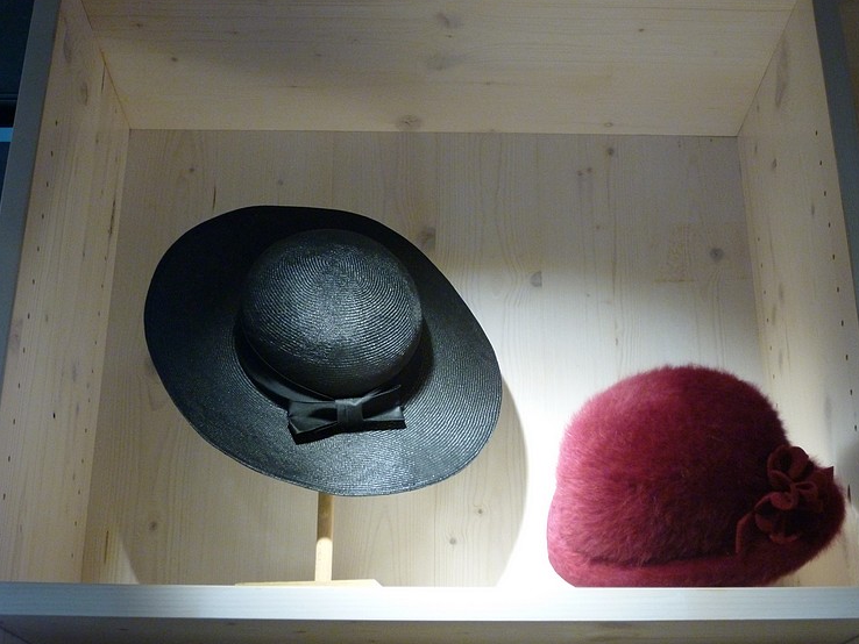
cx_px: 446
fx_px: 1291
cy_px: 332
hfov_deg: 36.8
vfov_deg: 28.0
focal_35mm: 52
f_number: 4
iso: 400
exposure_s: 1/50
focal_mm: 8.6
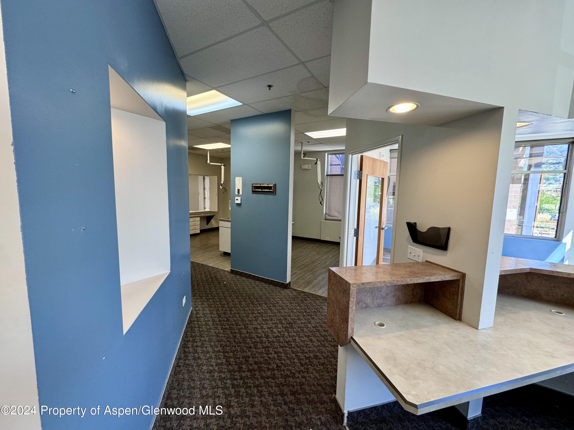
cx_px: 287
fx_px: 232
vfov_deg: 85.7
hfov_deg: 102.1
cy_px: 215
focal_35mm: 14
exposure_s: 1/120
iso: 160
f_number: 2.2
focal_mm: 2.22
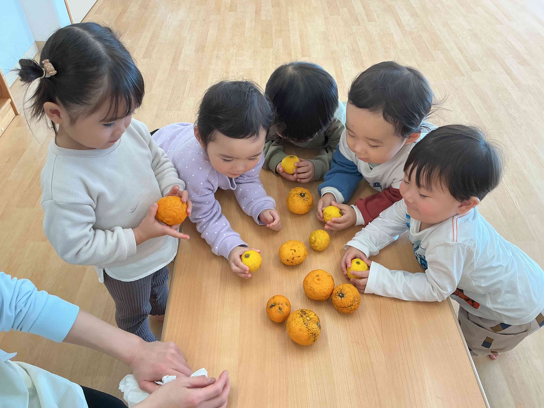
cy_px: 204
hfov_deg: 61.7
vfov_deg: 48.2
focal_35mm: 29
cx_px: 272
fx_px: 456
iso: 50
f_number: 1.8
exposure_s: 1/120
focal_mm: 3
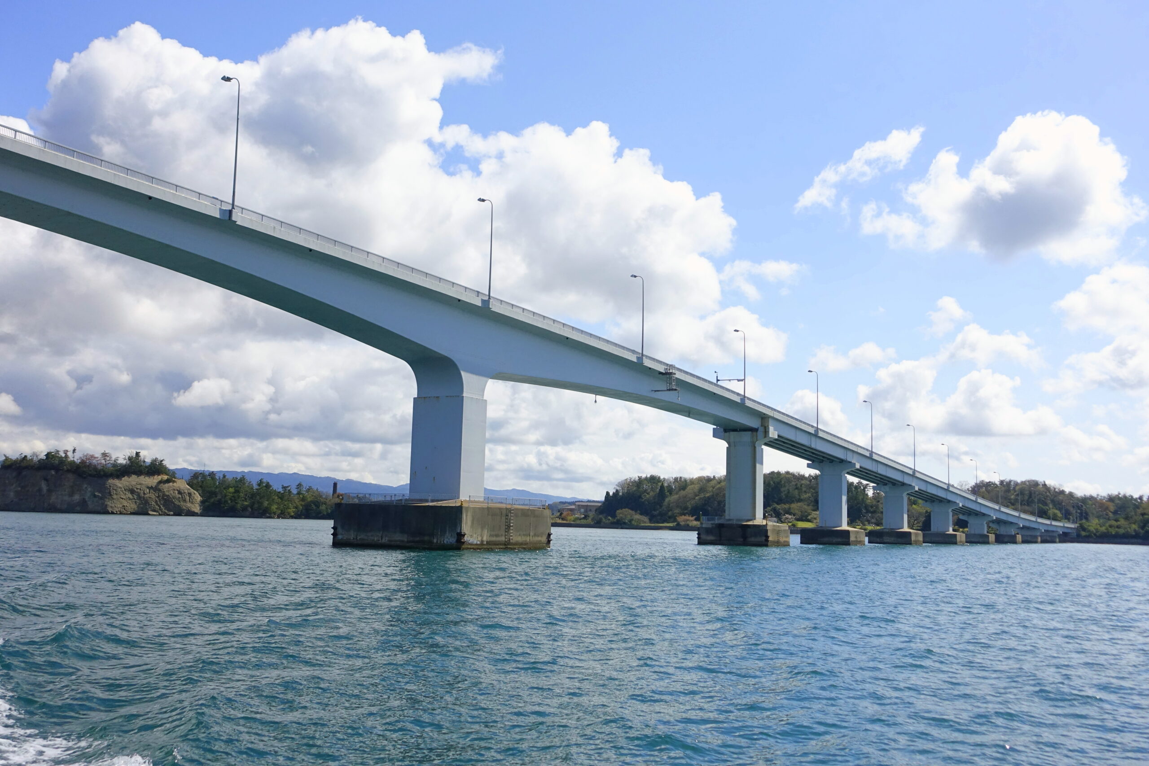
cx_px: 574
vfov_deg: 37.9
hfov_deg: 54.4
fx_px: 1117
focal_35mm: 35
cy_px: 383
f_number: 2.8
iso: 400
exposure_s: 1/2000
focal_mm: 12.81
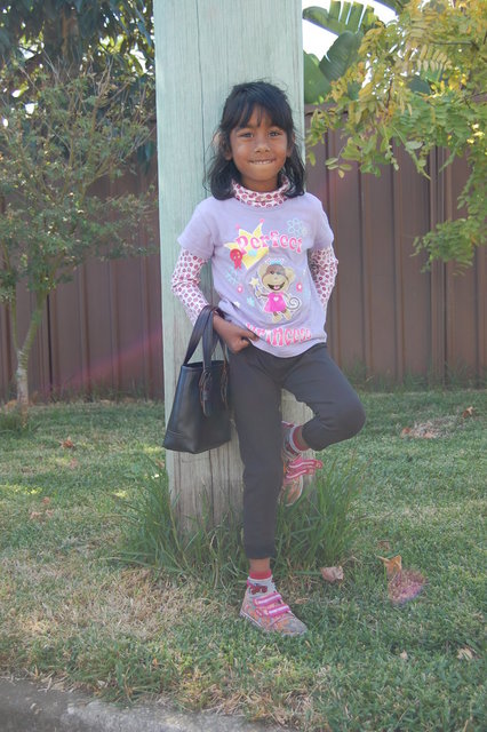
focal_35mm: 48
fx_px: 975
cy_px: 366
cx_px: 244
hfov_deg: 28.0
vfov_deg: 41.1
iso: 200
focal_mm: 32
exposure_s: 1/125
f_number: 5.6
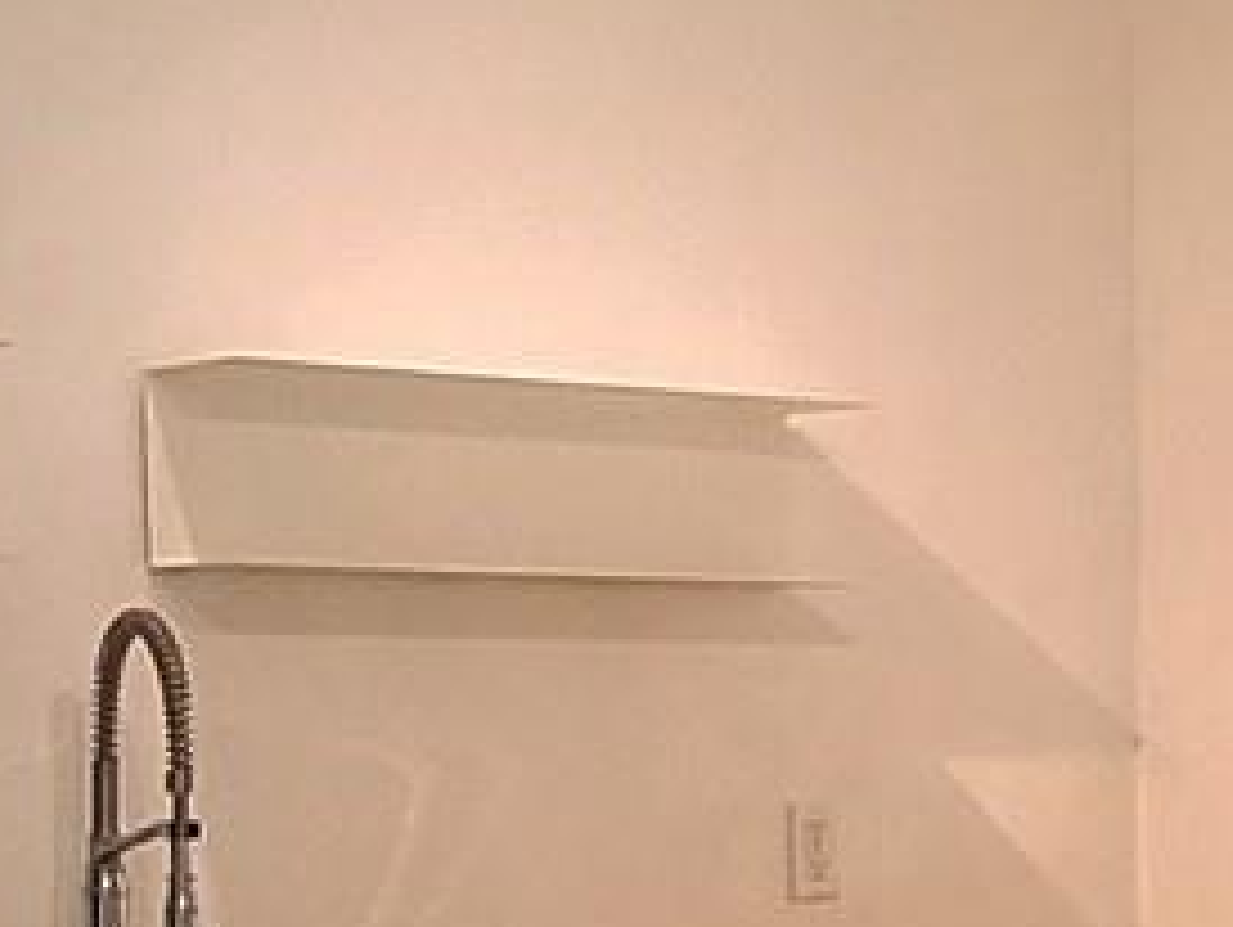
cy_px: 1030
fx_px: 3458
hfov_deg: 19.5
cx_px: 1314
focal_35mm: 97
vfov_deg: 14.9
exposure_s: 1/60.2
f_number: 2.2
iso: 125
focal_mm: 2.2
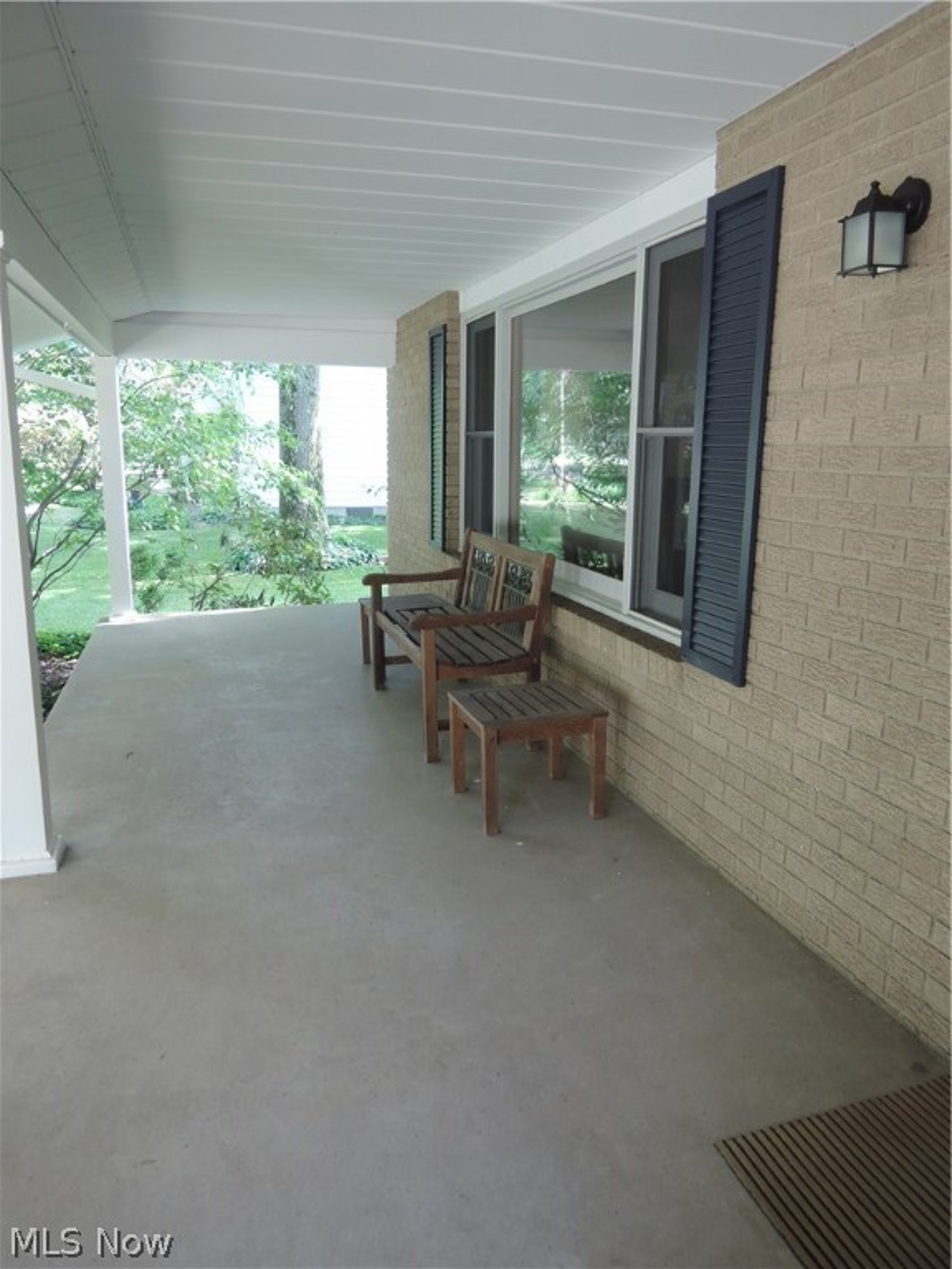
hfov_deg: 56.8
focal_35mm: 24
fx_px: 880
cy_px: 634
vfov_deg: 71.6
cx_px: 476
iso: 100
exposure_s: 1/30
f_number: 2.8
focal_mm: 5.1
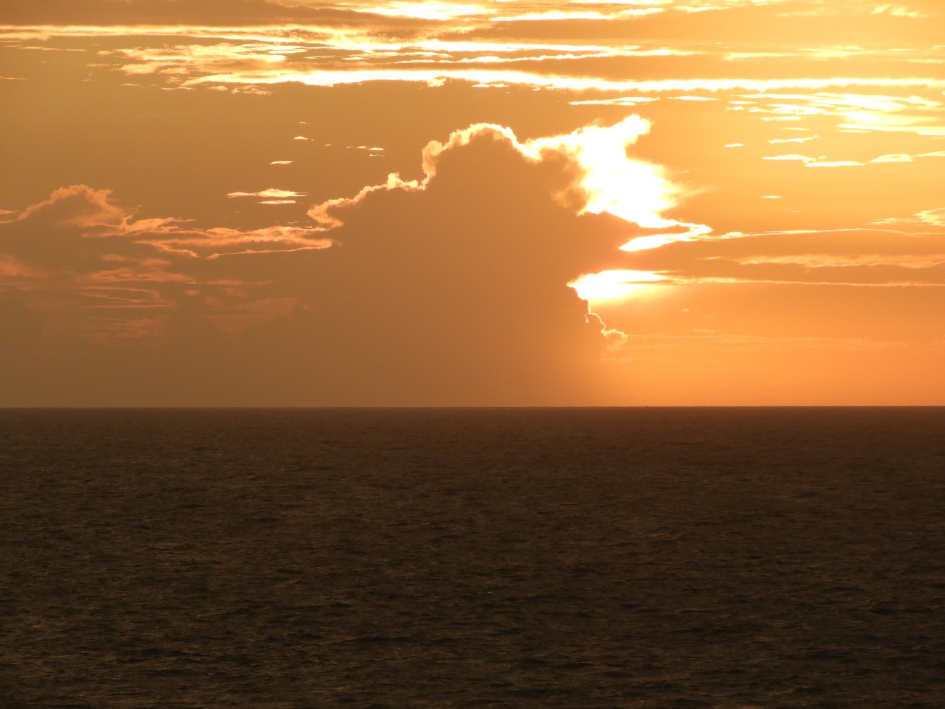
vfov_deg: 4.5
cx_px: 472
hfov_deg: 6.0
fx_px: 9009
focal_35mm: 330
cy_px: 354
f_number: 5.5
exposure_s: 1/200
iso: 100
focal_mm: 59.1
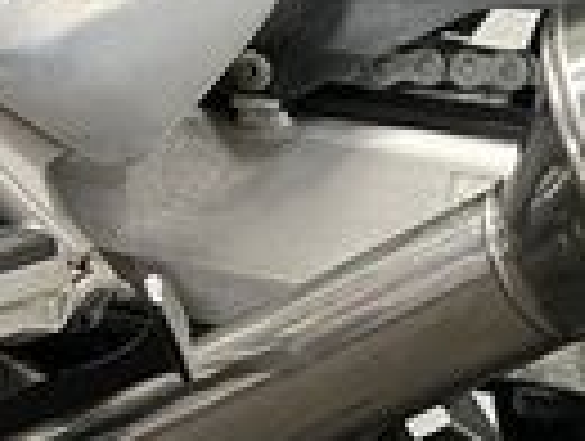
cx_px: 1098
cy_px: 261
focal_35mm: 128
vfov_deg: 11.6
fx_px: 2167
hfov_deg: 13.6
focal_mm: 5.1
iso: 200
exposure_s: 1/50
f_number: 1.6
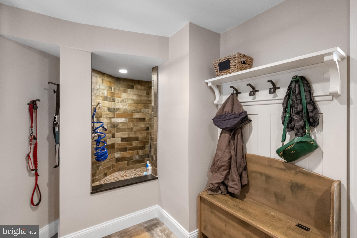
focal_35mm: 17
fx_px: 169
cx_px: 178
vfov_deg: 70.4
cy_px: 119
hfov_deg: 93.3
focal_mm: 17
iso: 1600
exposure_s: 1/30
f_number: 5.6
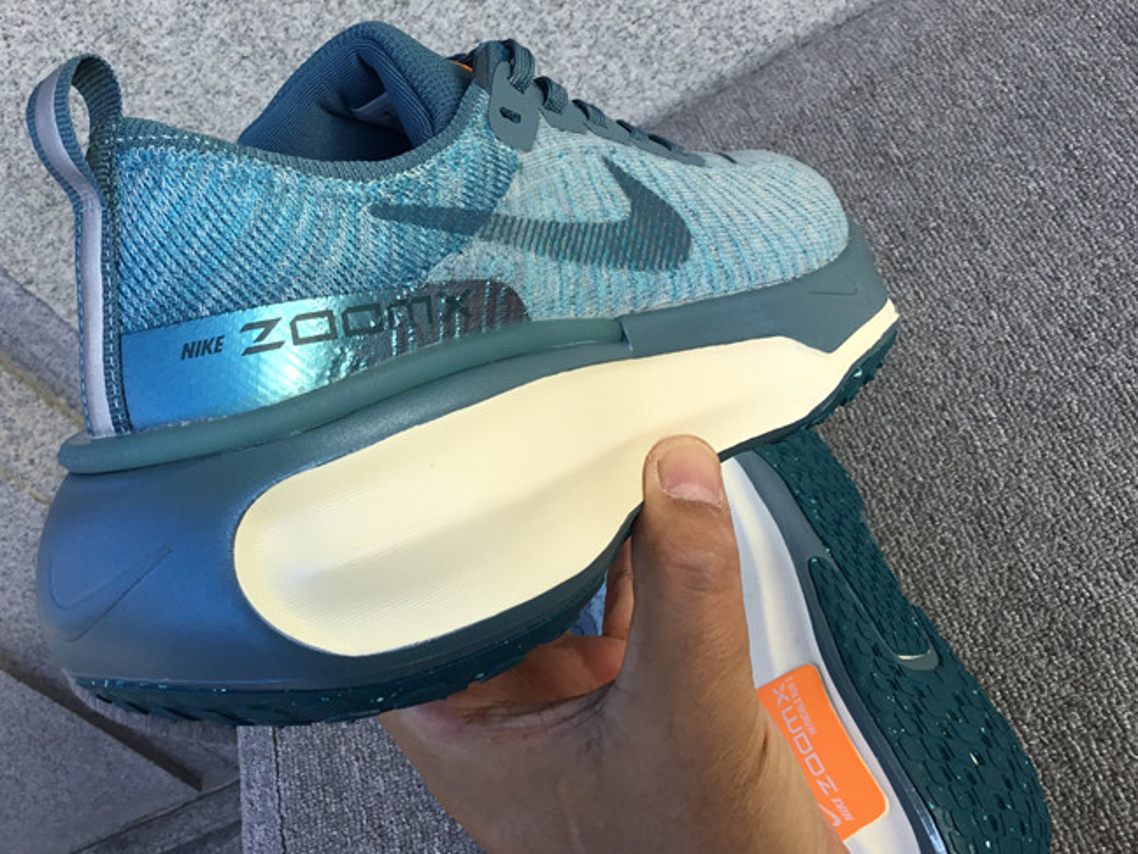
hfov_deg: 43.4
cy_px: 278
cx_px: 412
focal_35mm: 43
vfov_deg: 33.3
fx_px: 1414
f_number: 2.4
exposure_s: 1/240
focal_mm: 3.3
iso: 25
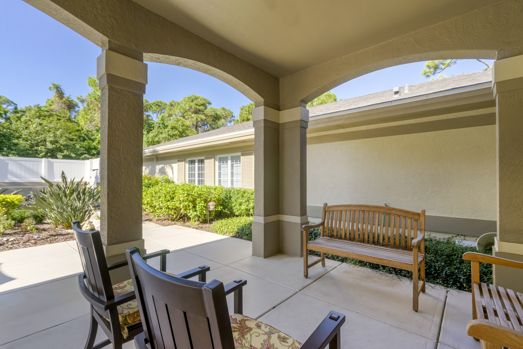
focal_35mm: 16
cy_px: 174
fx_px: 232
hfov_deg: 96.7
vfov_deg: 73.7
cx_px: 262
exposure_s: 1/800
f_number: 11
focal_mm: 16
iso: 400
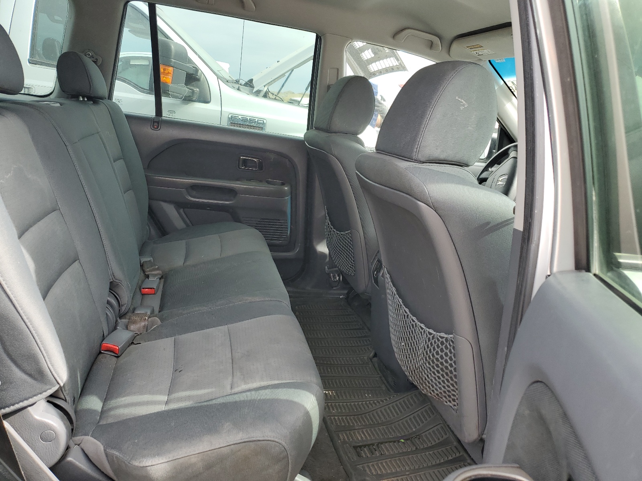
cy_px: 240
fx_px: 482
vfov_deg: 53.1
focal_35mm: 26
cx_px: 321
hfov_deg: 67.3
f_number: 1.5
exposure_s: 1/312
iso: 50
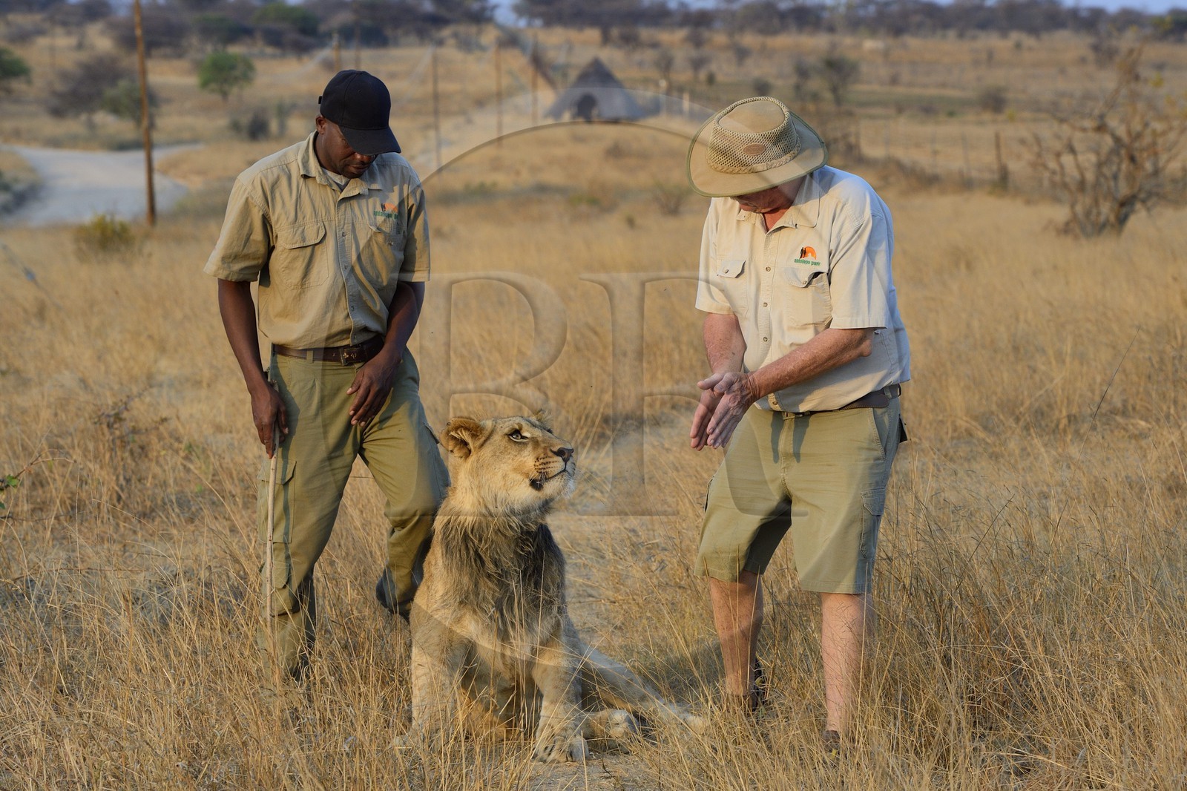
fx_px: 4615
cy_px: 396
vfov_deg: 9.8
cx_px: 594
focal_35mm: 140
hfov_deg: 14.7
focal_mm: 140
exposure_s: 1/400
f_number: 9
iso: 400
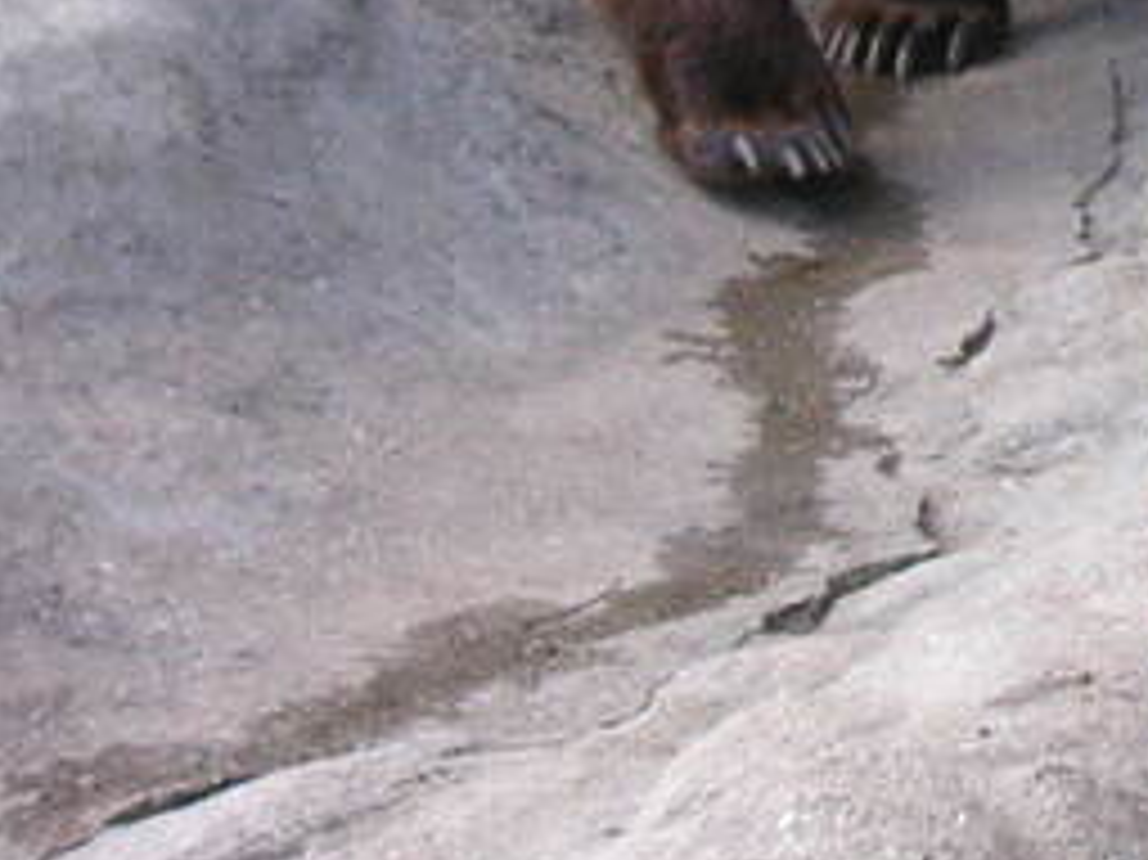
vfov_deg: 4.5
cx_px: 1715
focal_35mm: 330
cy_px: -356
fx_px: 10939
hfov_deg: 5.9
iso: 160
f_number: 5
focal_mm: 17.1
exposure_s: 1/180
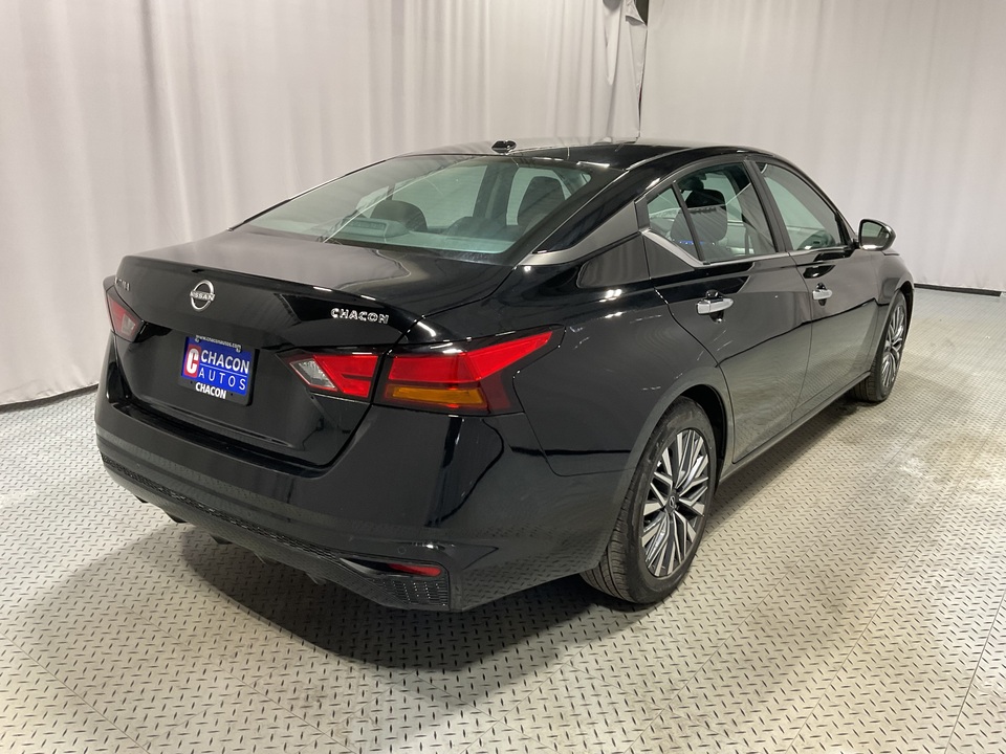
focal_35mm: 29
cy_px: 377
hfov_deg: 61.7
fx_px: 843
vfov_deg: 48.2
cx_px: 503
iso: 80
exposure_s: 1/50
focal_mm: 3
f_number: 1.8
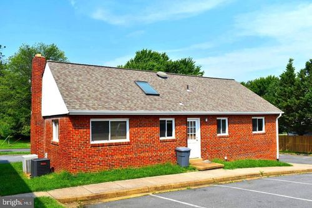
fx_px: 260
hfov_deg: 61.9
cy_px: 104
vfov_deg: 43.6
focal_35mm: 30
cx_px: 156
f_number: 9
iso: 100
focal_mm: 20
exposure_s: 1/320
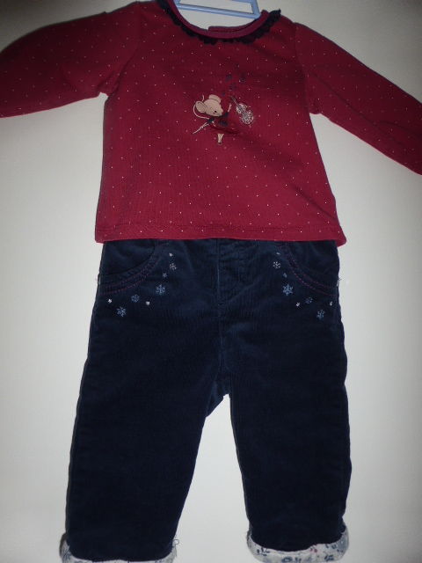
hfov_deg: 56.8
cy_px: 282
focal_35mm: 24
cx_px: 211
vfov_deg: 71.6
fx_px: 390
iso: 100
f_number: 3.3
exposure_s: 1/60
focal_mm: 4.3
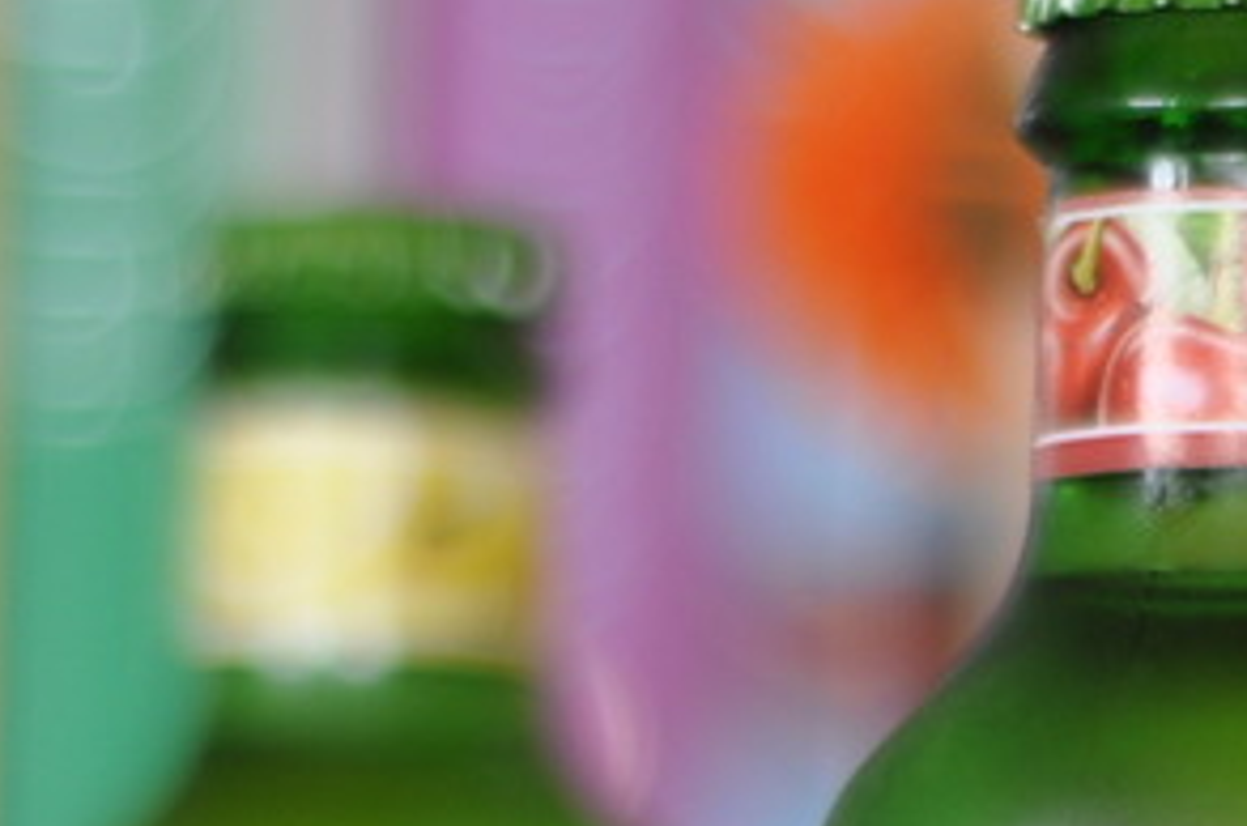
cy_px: 1426
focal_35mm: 328
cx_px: 1264
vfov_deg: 4.1
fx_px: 11337
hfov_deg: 6.3
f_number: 1.8
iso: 200
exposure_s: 1/50
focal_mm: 50
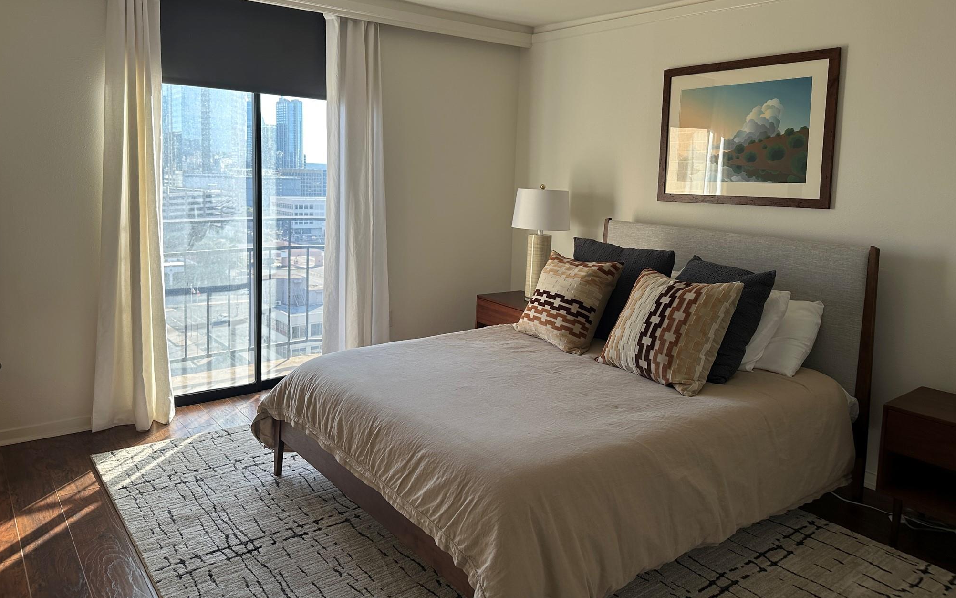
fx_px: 677
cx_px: 468
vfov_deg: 47.3
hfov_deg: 70.4
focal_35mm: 26
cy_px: 236
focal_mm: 6.86
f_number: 1.78
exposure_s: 1/234
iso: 80
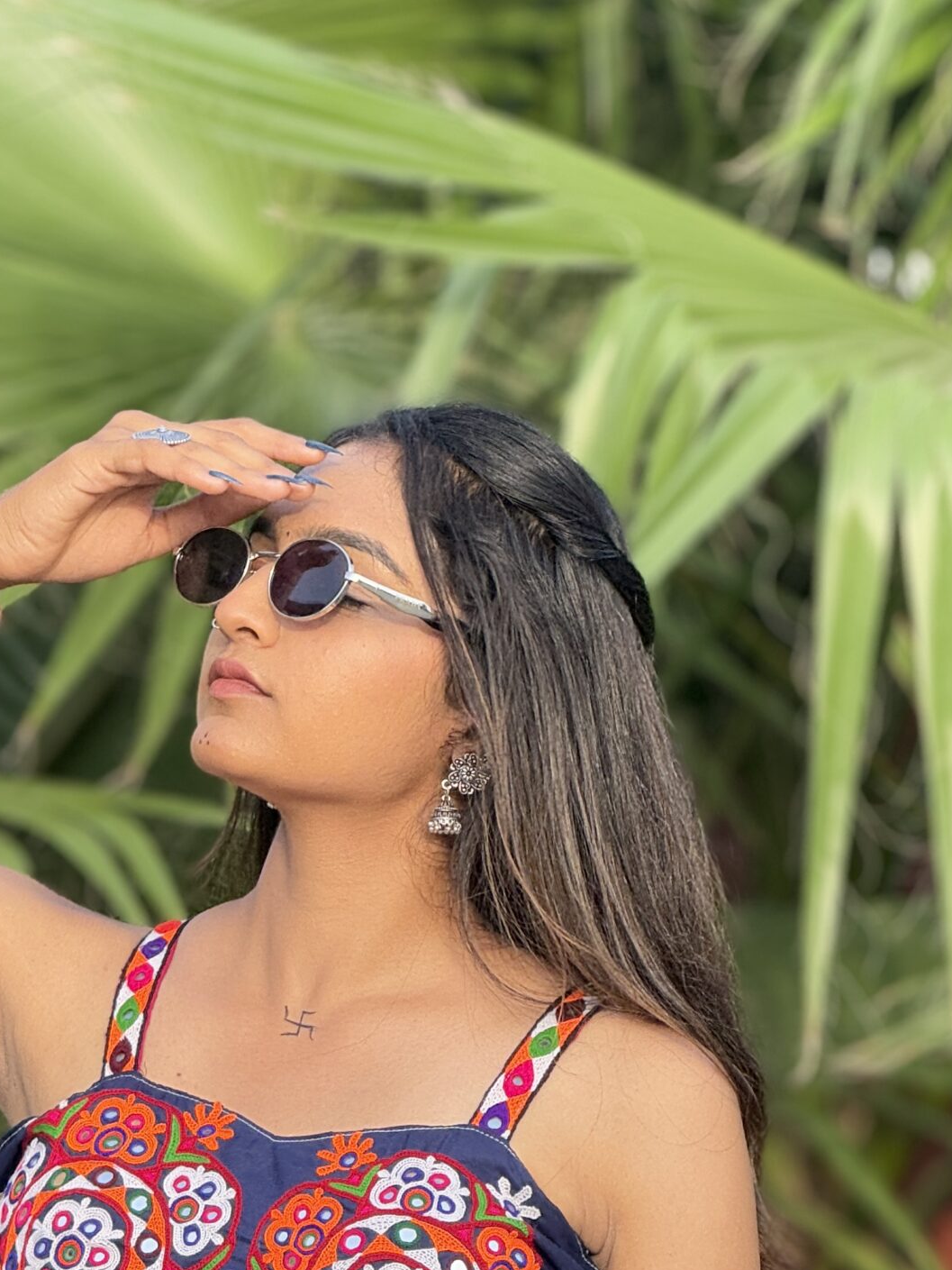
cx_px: 252
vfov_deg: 9.1
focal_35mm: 218
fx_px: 7993
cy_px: 965
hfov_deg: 6.8
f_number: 2.8
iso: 50
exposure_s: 1/177
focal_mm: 15.66
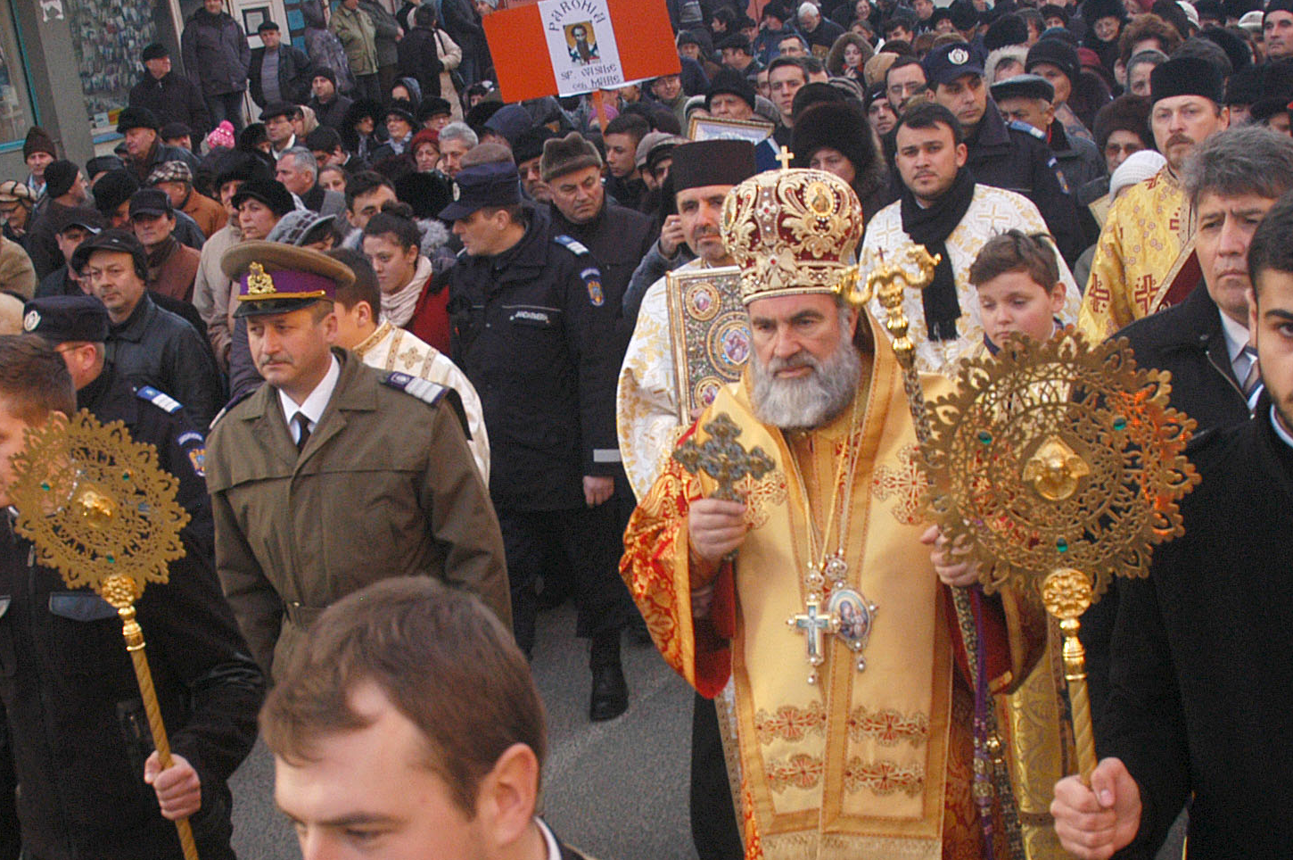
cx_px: 609
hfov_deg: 35.7
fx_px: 2009
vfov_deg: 24.0
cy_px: 608
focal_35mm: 56
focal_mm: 18
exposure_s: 1/160
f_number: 6.3
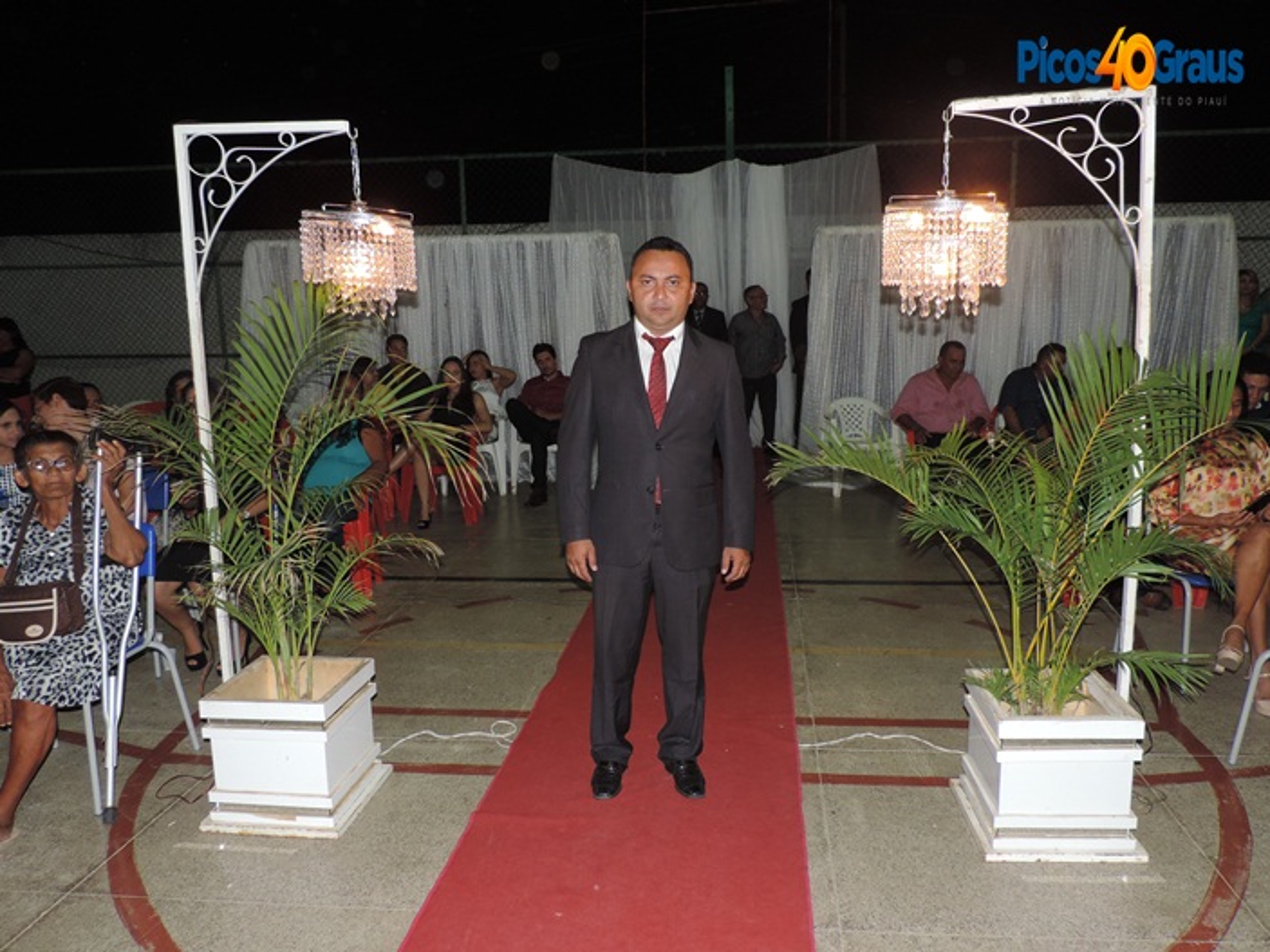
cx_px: 635
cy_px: 476
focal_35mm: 28
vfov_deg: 49.7
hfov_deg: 63.5
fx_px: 1027
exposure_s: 1/30
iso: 200
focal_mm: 4.9
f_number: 3.1
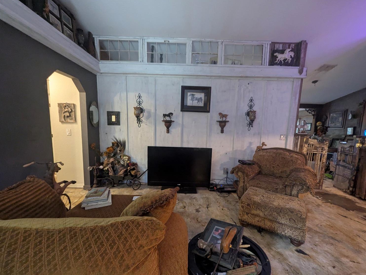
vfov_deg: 85.6
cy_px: 146
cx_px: 185
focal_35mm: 14
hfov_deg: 102.1
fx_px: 148
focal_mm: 1.95
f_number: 2.2
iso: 308
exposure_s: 1/24
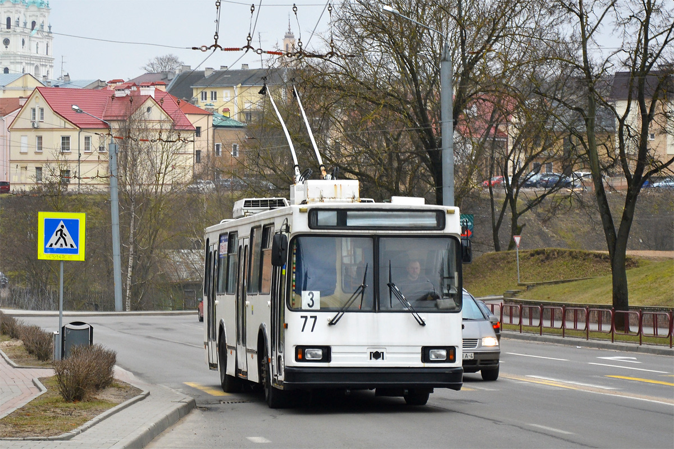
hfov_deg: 21.9
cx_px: 337
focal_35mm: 93
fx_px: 1741
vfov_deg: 14.7
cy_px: 224
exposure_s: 1/200
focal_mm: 62
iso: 320
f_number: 5.3
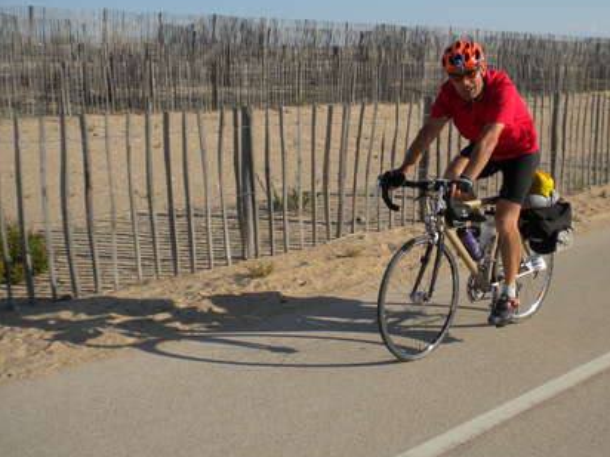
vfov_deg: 28.5
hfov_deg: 37.2
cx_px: 395
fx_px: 899
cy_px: 198
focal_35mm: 51
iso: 80
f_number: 4.6
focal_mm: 6.3
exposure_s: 1/1000
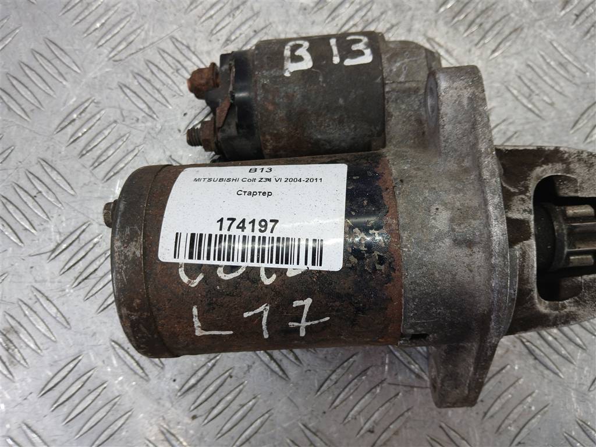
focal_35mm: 26
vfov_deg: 53.1
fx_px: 448
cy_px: 224
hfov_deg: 67.3
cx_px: 298
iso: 64
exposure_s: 1/50
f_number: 1.8
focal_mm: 3.98
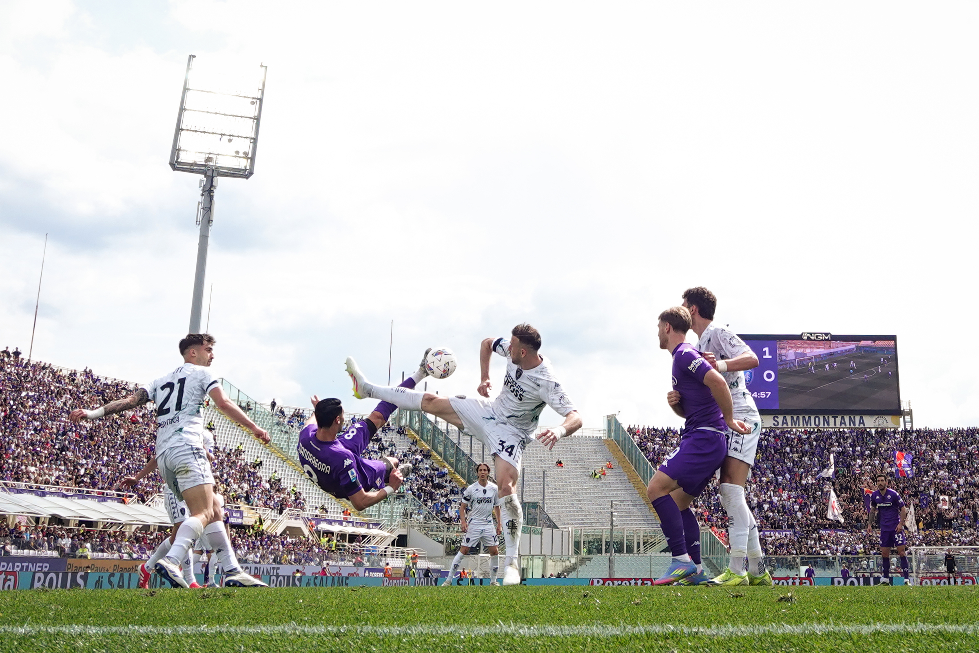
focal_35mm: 24
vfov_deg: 53.1
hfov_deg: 73.7
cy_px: 326
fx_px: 653
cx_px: 490
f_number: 4
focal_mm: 7.9
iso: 125
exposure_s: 1/800
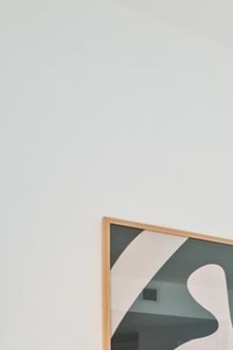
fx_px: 621
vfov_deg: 27.0
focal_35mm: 64
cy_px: 441
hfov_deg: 16.3
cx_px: 465
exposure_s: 1/5
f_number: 8
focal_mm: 15
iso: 200
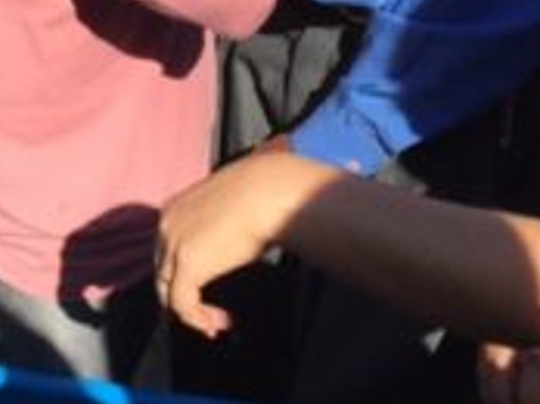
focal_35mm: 128
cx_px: -146
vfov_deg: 11.5
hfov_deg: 14.8
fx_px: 1994
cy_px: 107
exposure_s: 1/1163
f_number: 2.2
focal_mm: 4.15
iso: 32
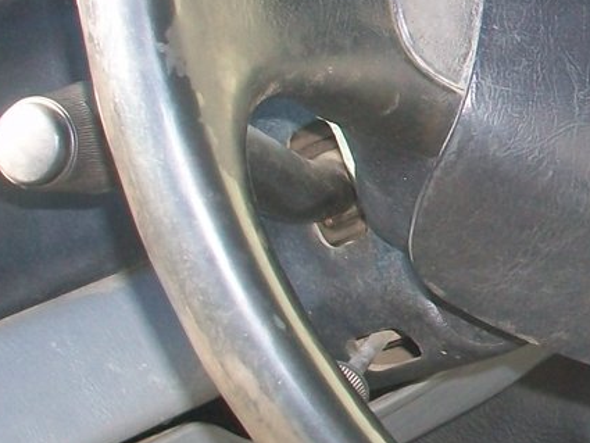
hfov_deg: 15.6
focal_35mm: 121
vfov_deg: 12.1
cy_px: 3
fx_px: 2063
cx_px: 742
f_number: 2.8
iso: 80
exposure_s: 1/100
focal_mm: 5.7
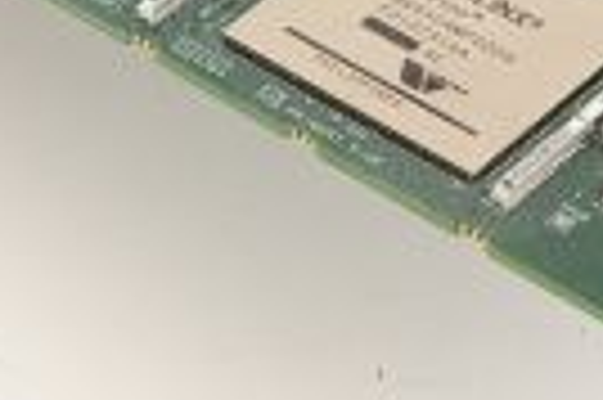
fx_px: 3747
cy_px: -213
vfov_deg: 6.0
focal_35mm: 224
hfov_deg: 9.1
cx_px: -50
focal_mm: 50
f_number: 11
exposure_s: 1/125
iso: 1600
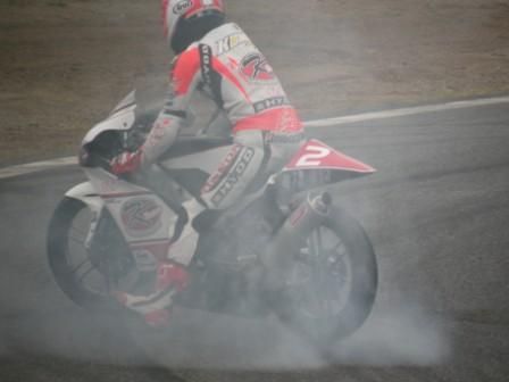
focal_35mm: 486
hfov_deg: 4.1
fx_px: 7146
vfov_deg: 3.1
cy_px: 191
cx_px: 254
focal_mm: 84.2
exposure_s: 1/188
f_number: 4.5
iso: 155
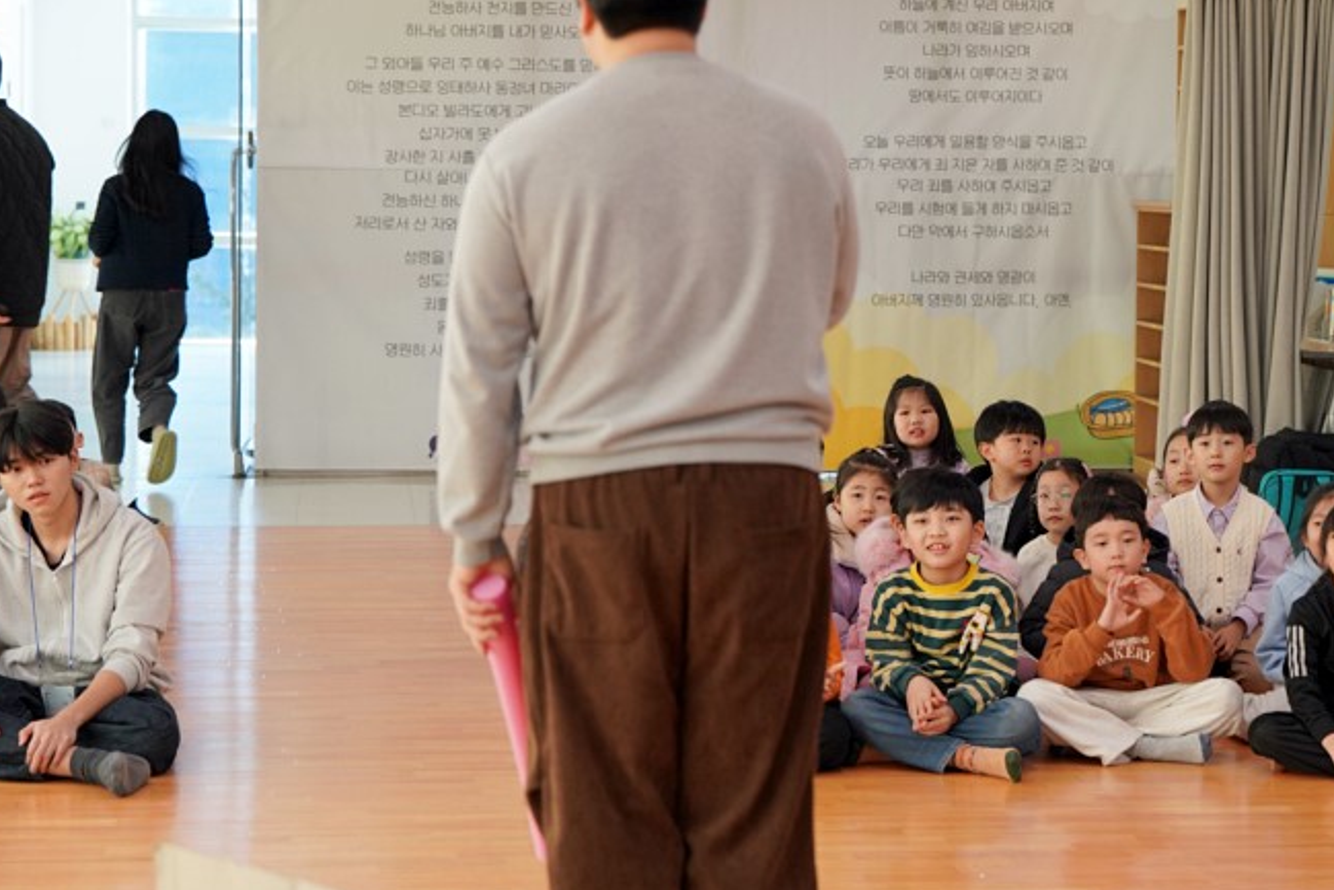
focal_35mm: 97
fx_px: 3595
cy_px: 284
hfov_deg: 20.9
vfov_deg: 14.1
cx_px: 894
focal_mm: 70
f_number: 4
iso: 640
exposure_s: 1/160
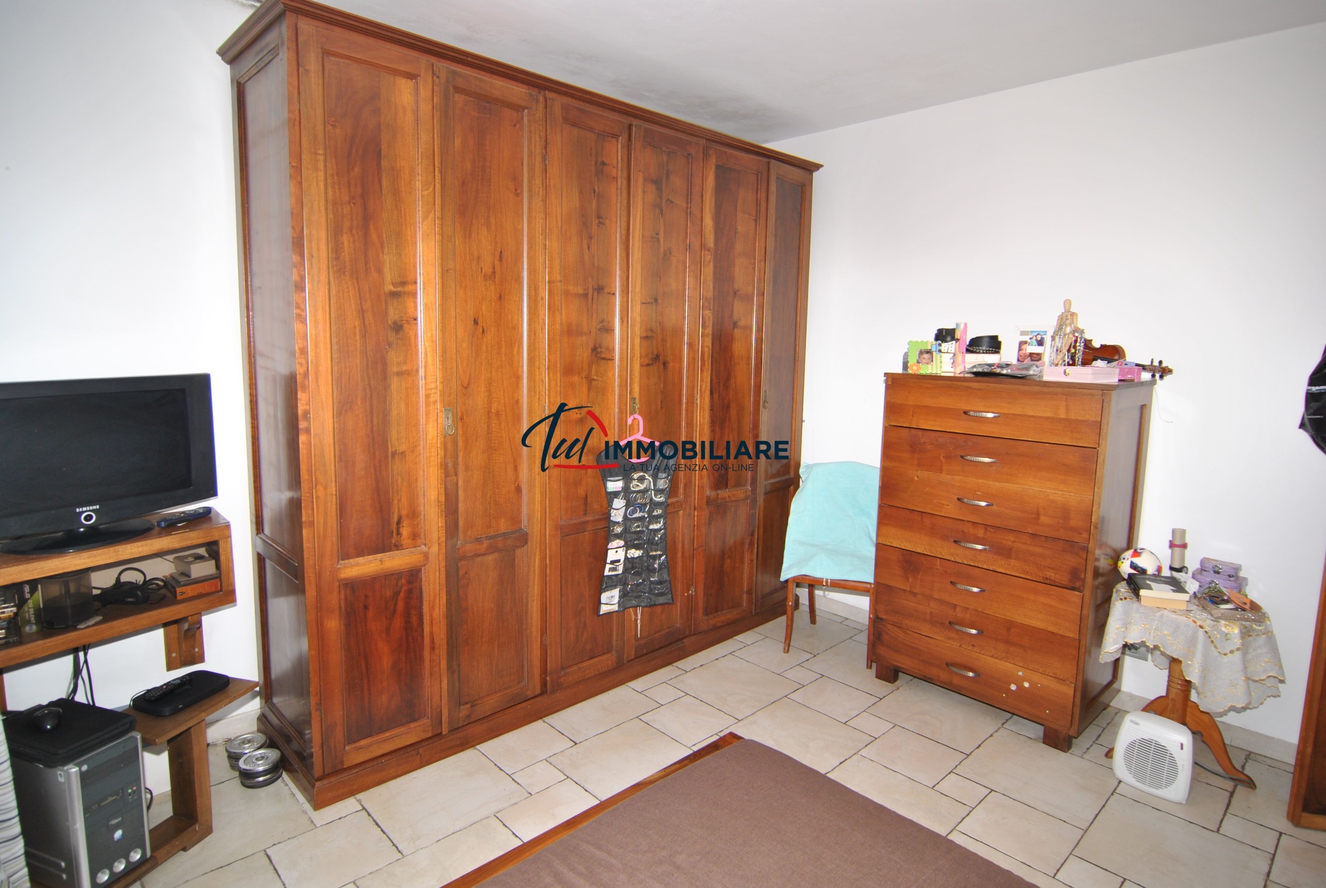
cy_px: 444
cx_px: 663
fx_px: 664
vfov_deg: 67.5
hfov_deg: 89.9
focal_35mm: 18
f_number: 4
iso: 200
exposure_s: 1/60
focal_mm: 12
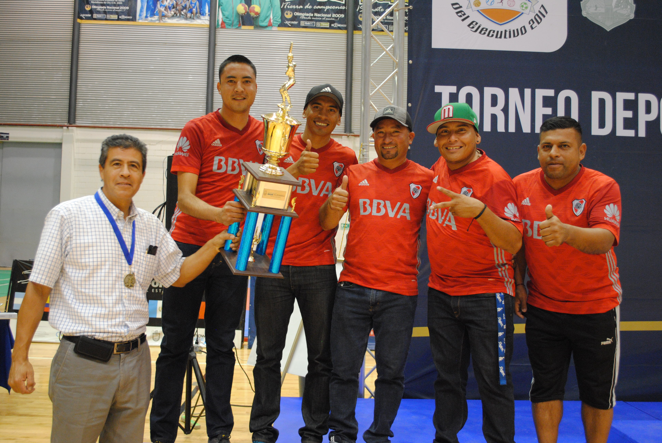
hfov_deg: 53.1
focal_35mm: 36
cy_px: 222
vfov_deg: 37.0
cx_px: 331
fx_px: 663
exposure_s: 1/15
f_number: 4
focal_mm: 24
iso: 800
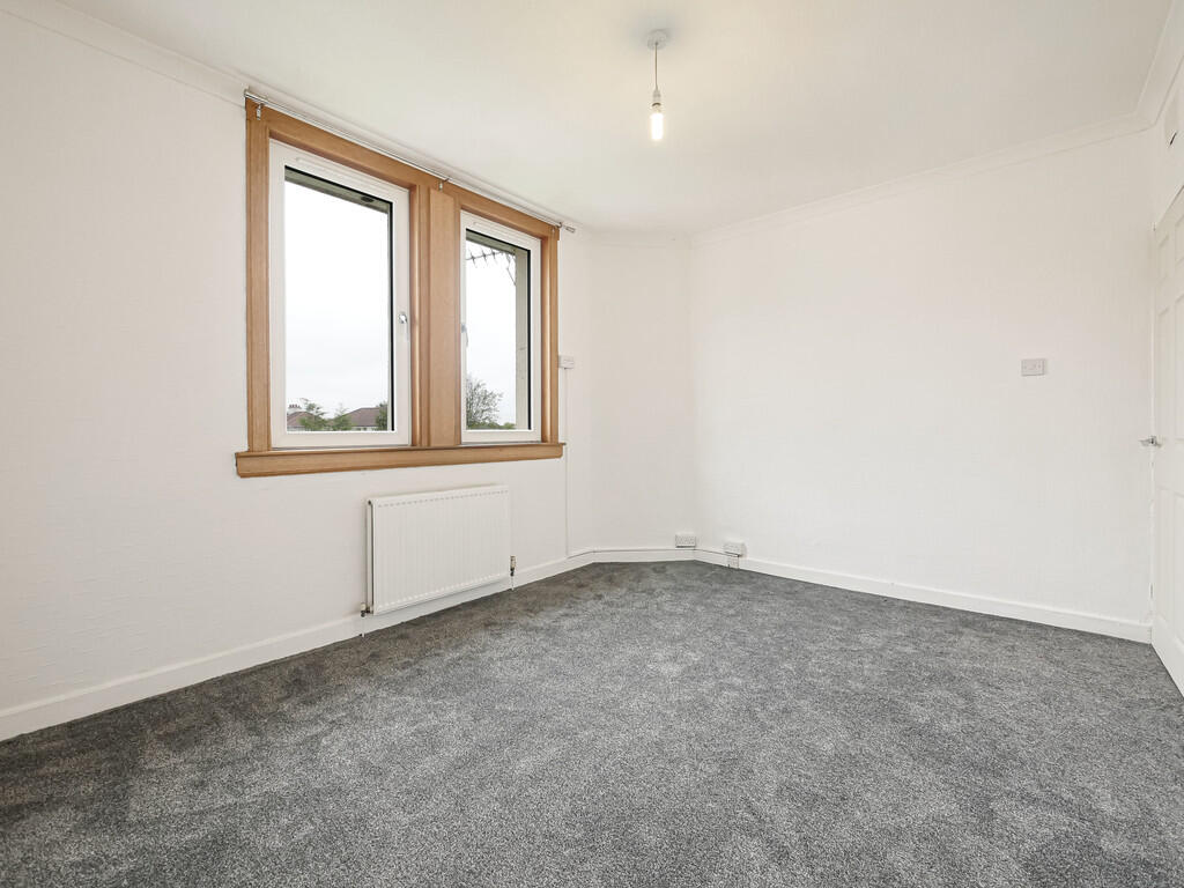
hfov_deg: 102.1
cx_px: 592
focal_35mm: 14
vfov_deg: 85.7
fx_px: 479
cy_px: 444
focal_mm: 7
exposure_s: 1/60
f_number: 4
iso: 500
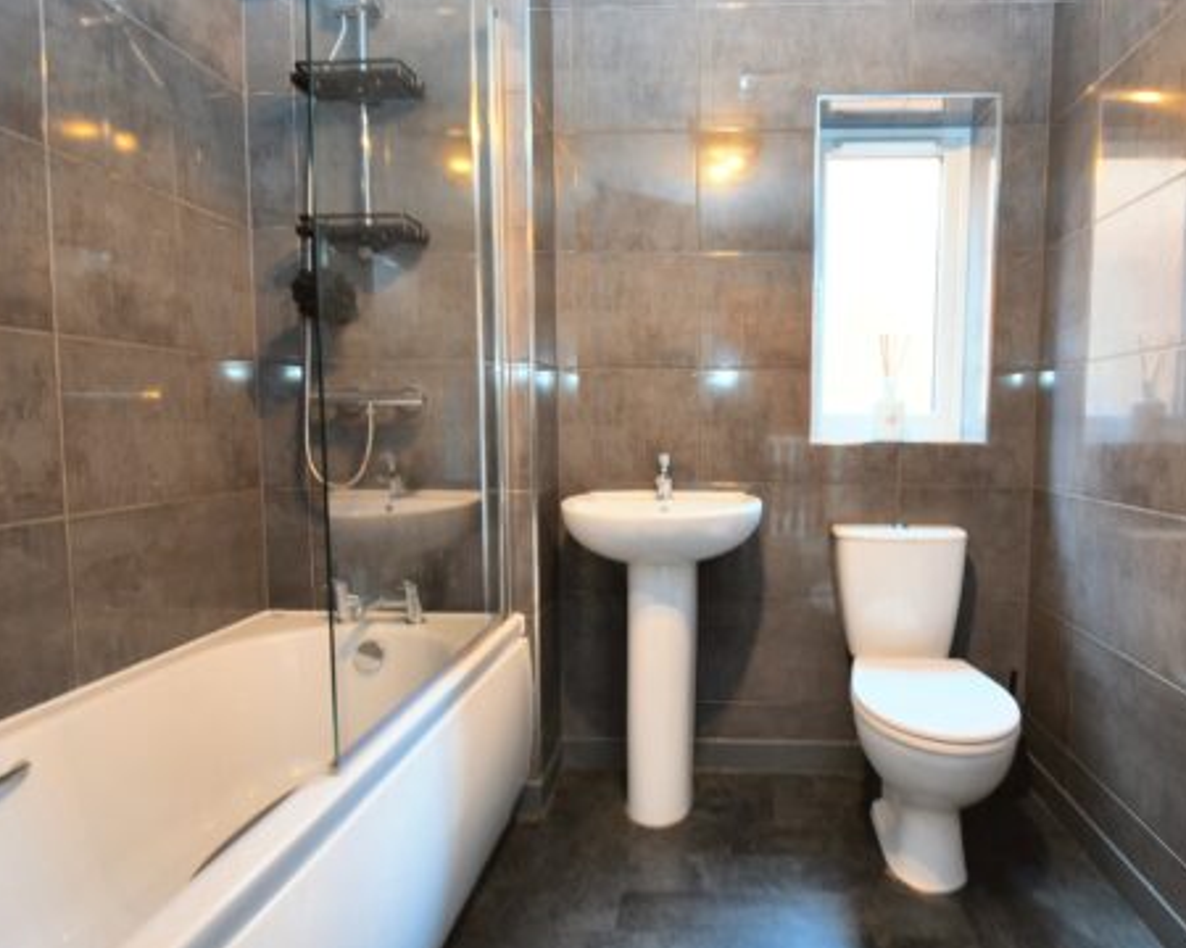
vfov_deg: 73.8
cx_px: 696
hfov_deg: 85.6
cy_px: 460
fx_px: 632
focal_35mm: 18
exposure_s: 1/1.67
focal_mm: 10
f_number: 3.5
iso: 100
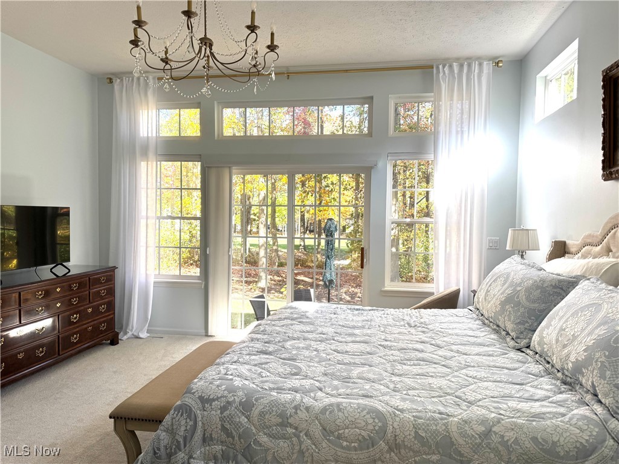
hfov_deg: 71.6
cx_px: 310
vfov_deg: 56.8
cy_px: 232
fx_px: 429
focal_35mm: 24
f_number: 1.78
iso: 80
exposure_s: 1/362
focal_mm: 6.76
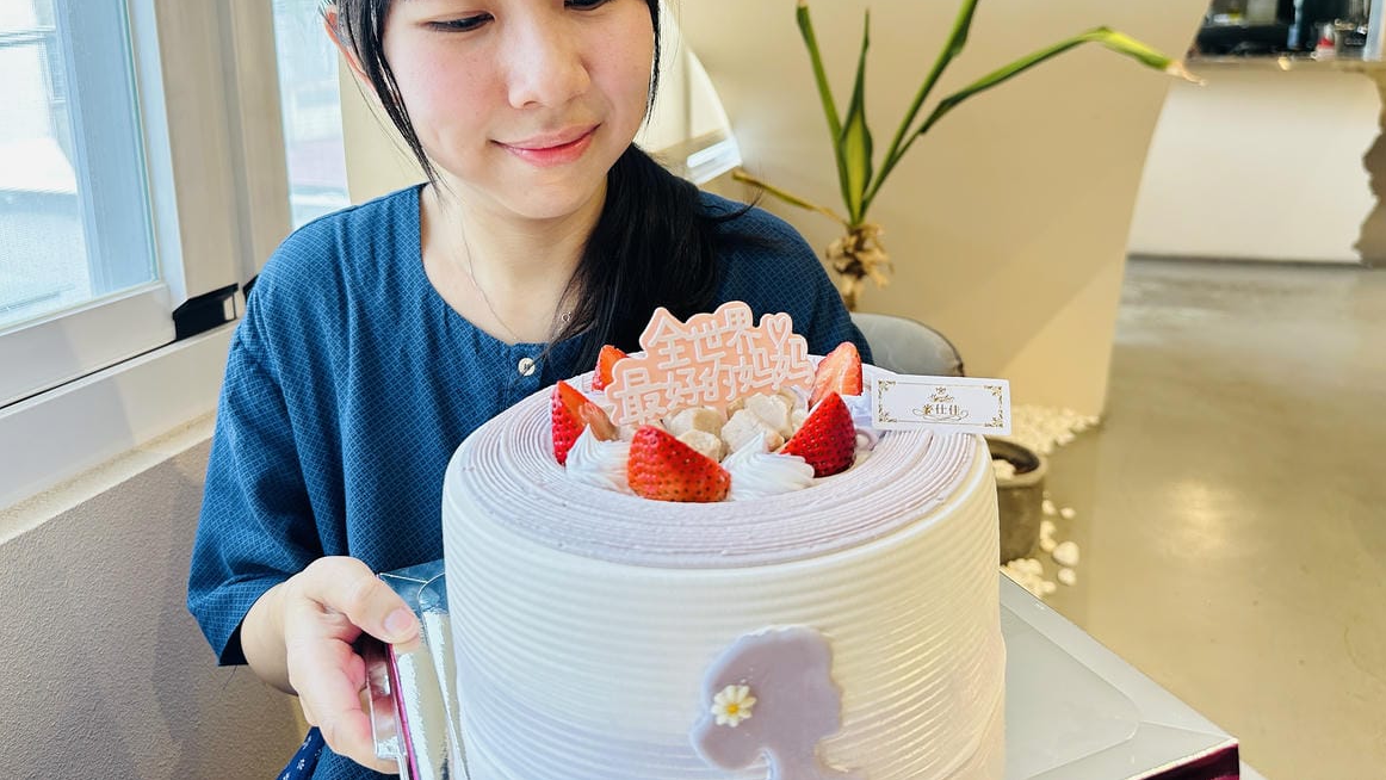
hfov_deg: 69.8
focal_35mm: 27
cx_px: 676
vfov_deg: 42.2
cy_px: 246
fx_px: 992
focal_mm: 6.86
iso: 125
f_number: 1.78
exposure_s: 1/146
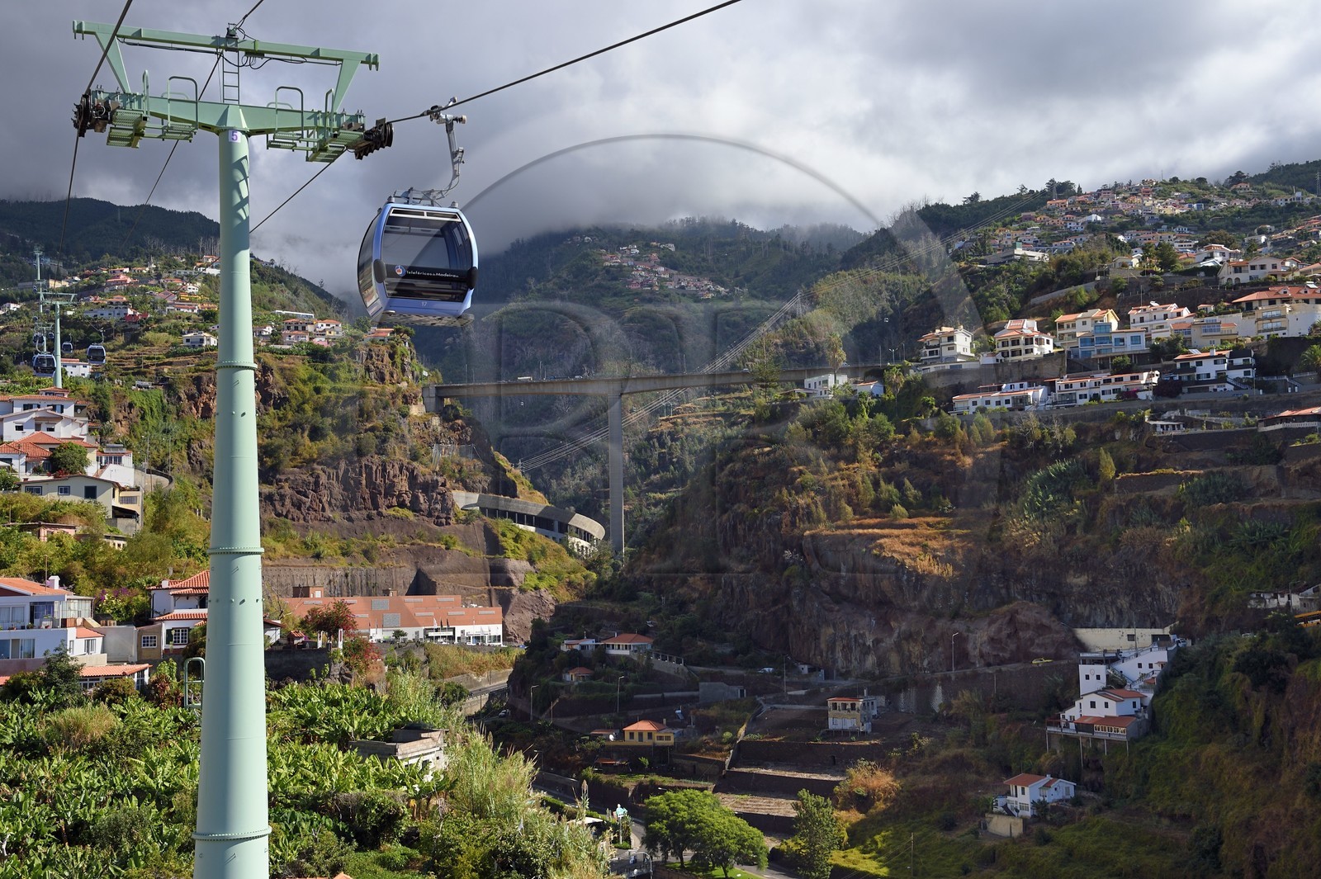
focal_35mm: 46
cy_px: 440
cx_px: 660
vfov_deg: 29.2
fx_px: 1687
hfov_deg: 42.8
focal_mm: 46
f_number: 10
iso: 200
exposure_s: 1/200
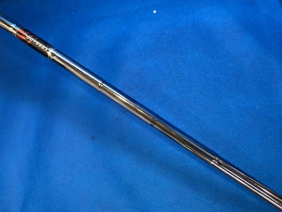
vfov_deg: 53.1
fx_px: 212
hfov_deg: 67.3
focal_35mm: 26
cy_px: 106
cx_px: 141
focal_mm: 4.25
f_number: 1.8
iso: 80
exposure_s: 1/60
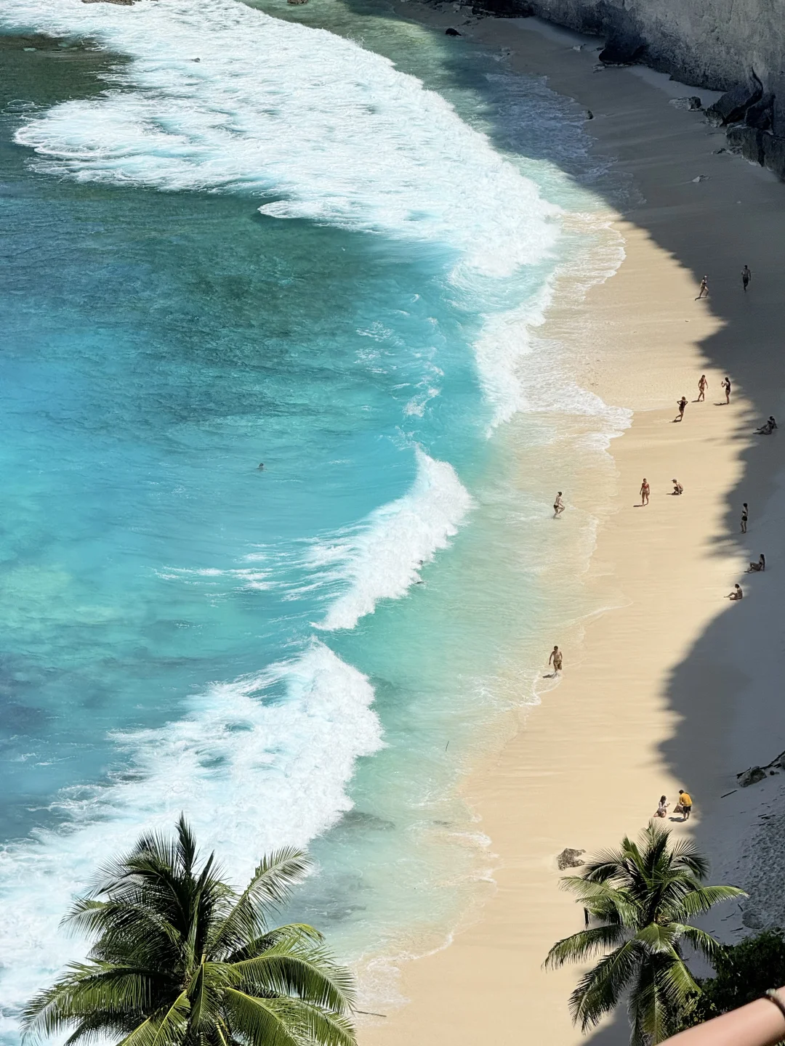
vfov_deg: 16.4
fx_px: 3628
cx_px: 392
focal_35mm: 120
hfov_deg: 12.3
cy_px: 523
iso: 40
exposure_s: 1/3195
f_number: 2.8
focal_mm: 15.66
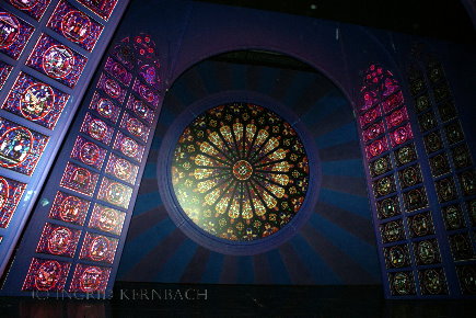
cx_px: 238
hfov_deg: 67.4
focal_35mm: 27
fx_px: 357
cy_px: 159
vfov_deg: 47.9
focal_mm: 18
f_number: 5.6
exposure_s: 1/60
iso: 400
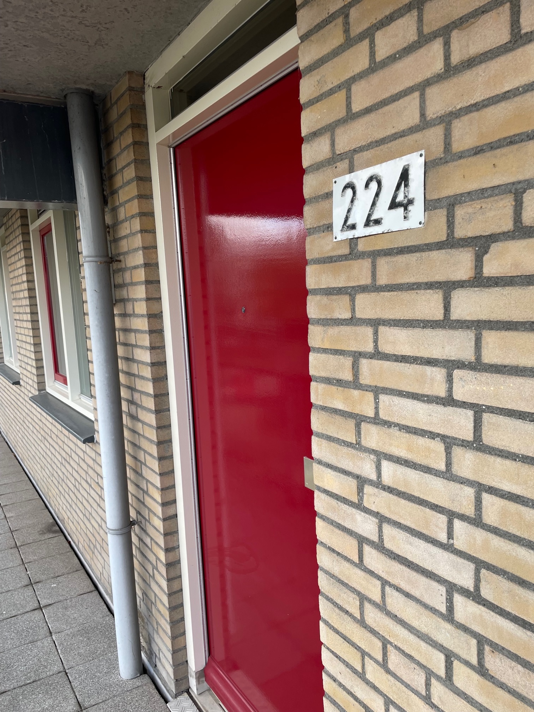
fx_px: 535
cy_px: 356
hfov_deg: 53.1
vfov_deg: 67.3
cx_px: 267
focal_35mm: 26
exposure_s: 1/143
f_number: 1.6
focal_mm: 4.2
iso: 32
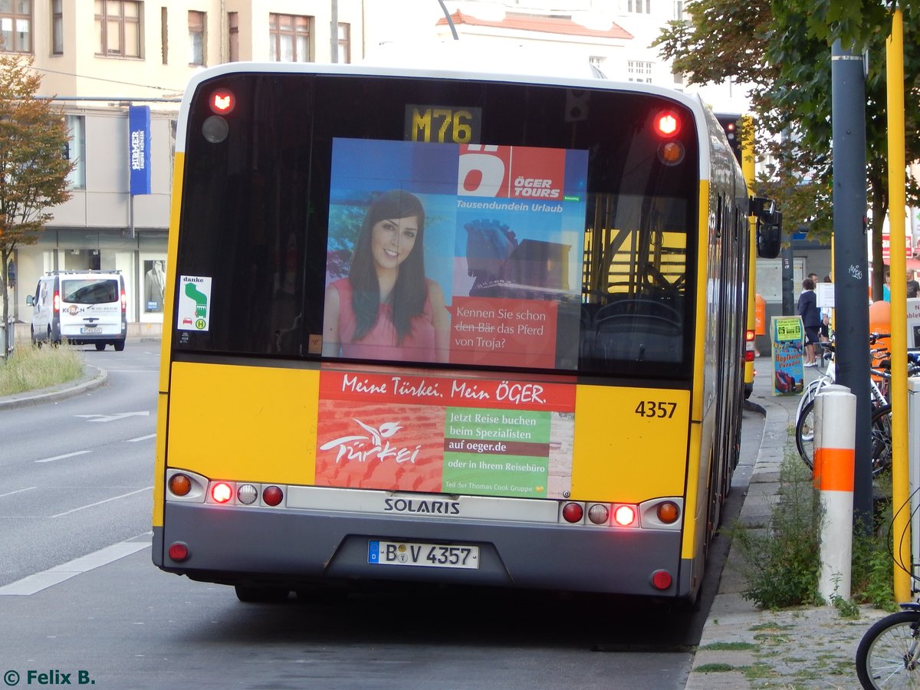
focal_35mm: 160
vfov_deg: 9.3
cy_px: 345
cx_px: 460
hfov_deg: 12.3
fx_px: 4252
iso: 125
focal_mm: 28.7
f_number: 5.1
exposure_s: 1/40
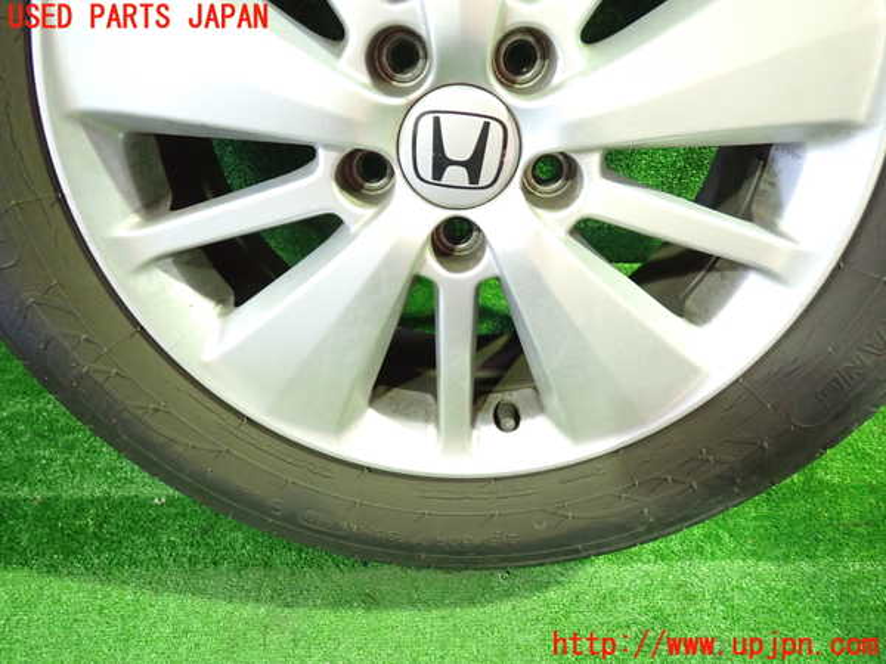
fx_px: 640
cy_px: 332
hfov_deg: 69.4
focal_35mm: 25
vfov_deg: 54.9
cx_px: 443
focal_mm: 4.5
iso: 800
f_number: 2
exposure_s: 1/30
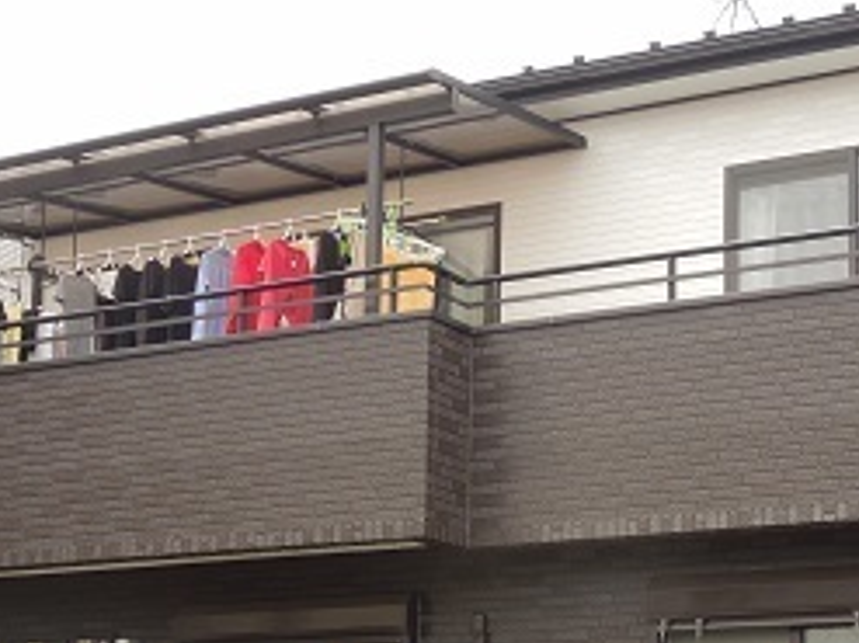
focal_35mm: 79
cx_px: 619
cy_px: 568
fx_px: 1959
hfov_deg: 24.5
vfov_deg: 18.4
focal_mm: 7
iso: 100
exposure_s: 1/250
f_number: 3.8
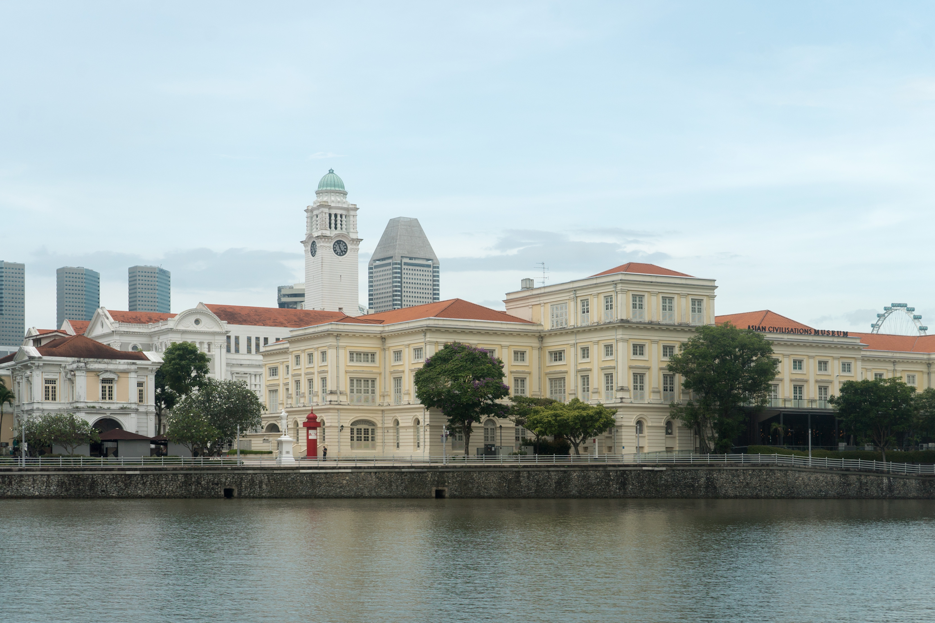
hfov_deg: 36.2
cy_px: 312
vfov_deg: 24.6
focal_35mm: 55
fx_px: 1428
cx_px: 468
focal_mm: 55
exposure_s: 1/1000
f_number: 5.6
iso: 100
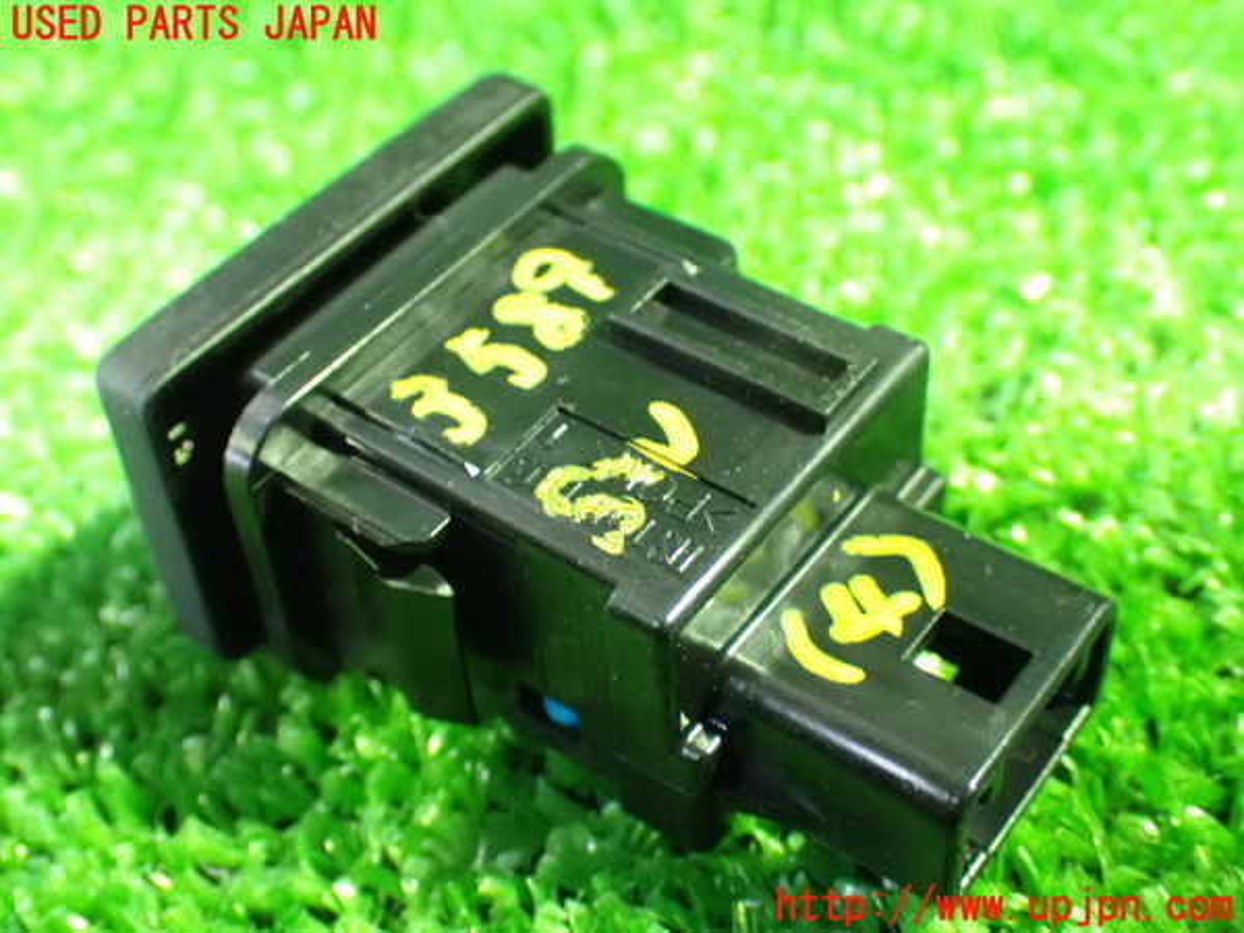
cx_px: 622
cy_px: 466
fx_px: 1797
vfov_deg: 29.1
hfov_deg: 38.2
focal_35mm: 50
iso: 1600
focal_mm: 9.01
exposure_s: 1/13
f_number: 3.2
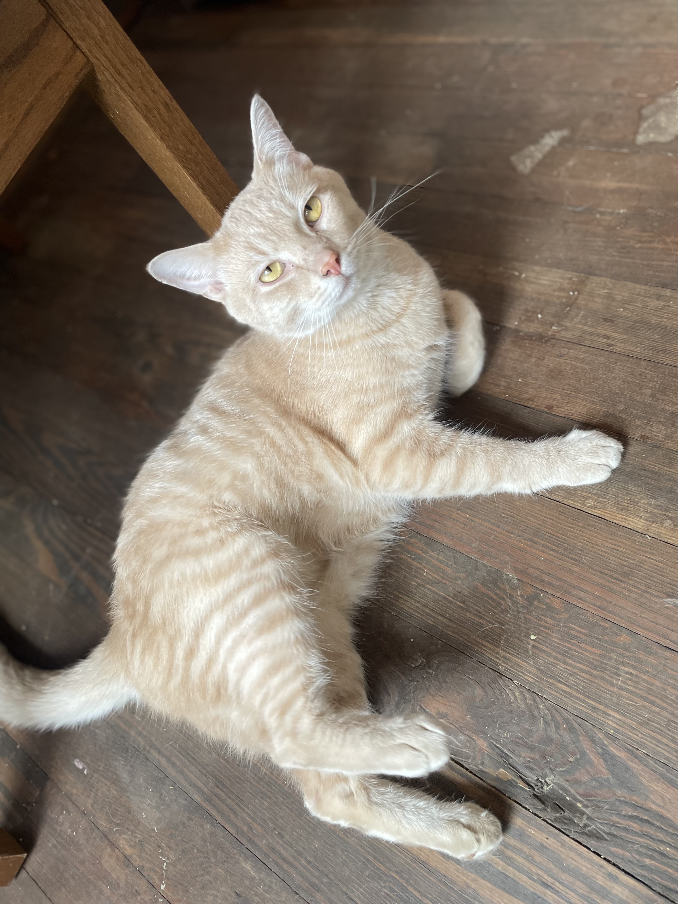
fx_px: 679
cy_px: 452
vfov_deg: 67.3
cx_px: 339
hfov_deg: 53.1
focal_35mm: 26
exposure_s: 1/71
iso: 125
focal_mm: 4.2
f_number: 1.6
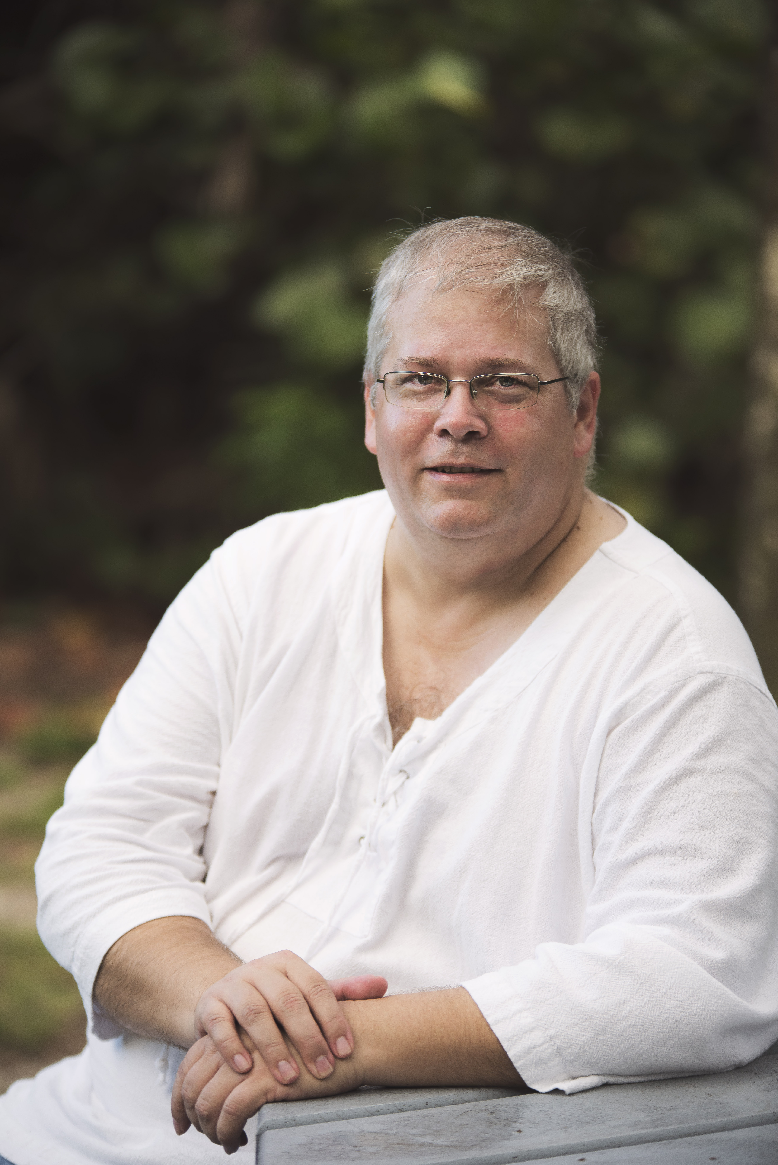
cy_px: 582
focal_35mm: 130
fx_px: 4211
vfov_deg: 15.8
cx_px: 389
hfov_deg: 10.6
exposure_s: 1/250
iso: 200
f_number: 2.8
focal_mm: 130
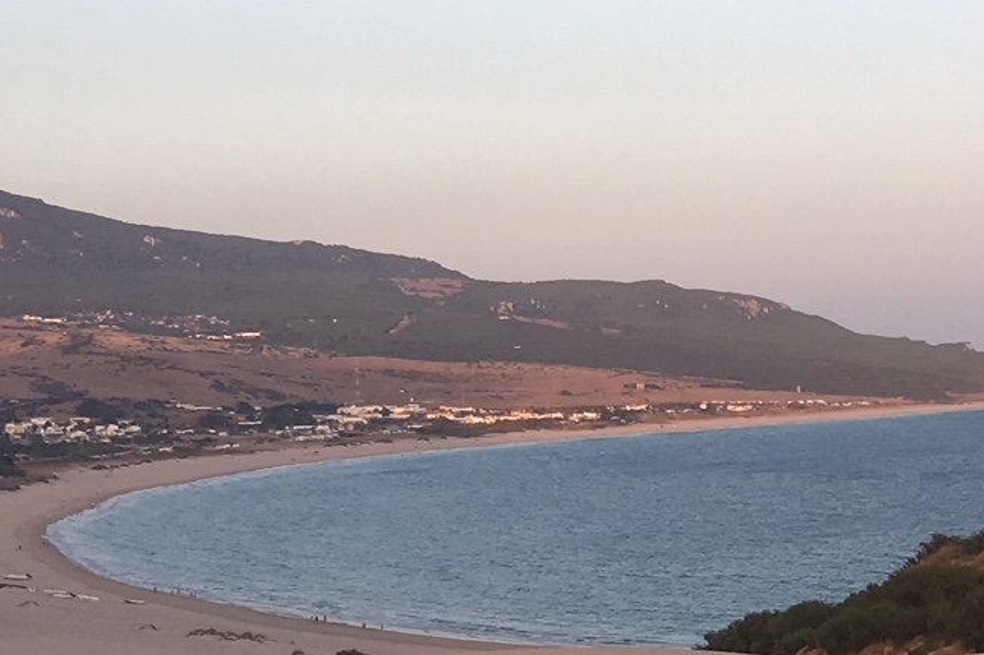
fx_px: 2569
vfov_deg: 14.5
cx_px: 1033
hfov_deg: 20.8
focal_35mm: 94
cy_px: 492
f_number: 2.2
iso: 25
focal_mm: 4.15
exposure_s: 1/340
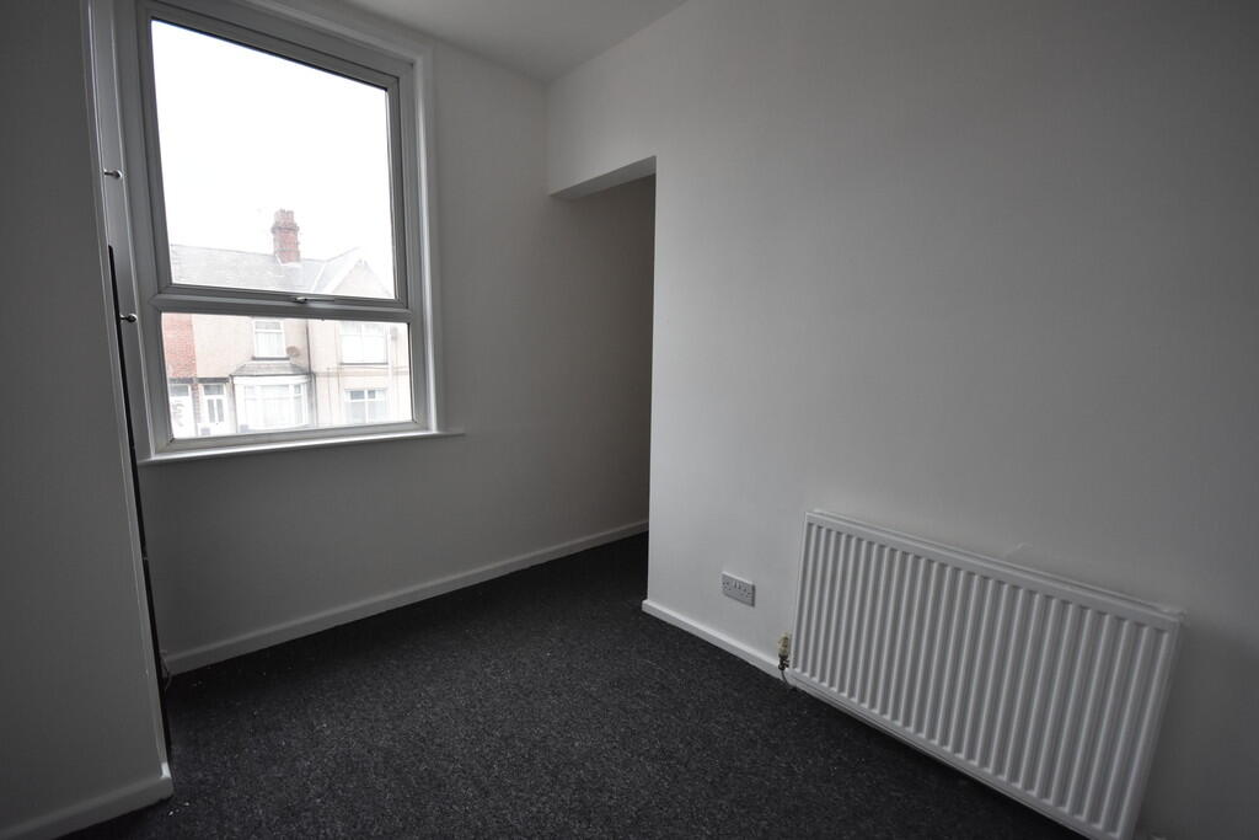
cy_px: 420
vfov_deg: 77.3
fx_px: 525
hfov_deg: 100.4
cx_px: 630
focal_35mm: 15
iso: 800
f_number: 5.6
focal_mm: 10
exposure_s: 1/125
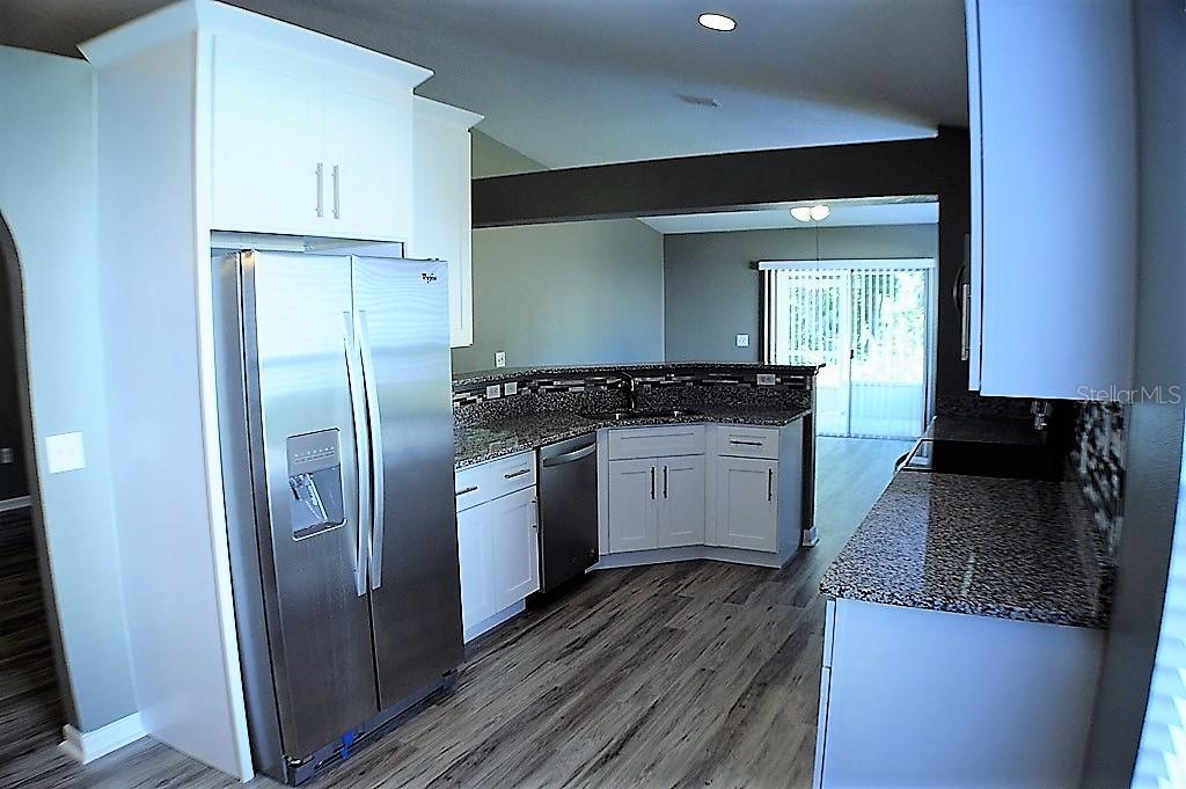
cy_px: 394
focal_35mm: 30
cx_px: 593
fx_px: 988
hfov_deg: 62.0
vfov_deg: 43.5
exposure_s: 1/60
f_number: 4
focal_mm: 20
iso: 400
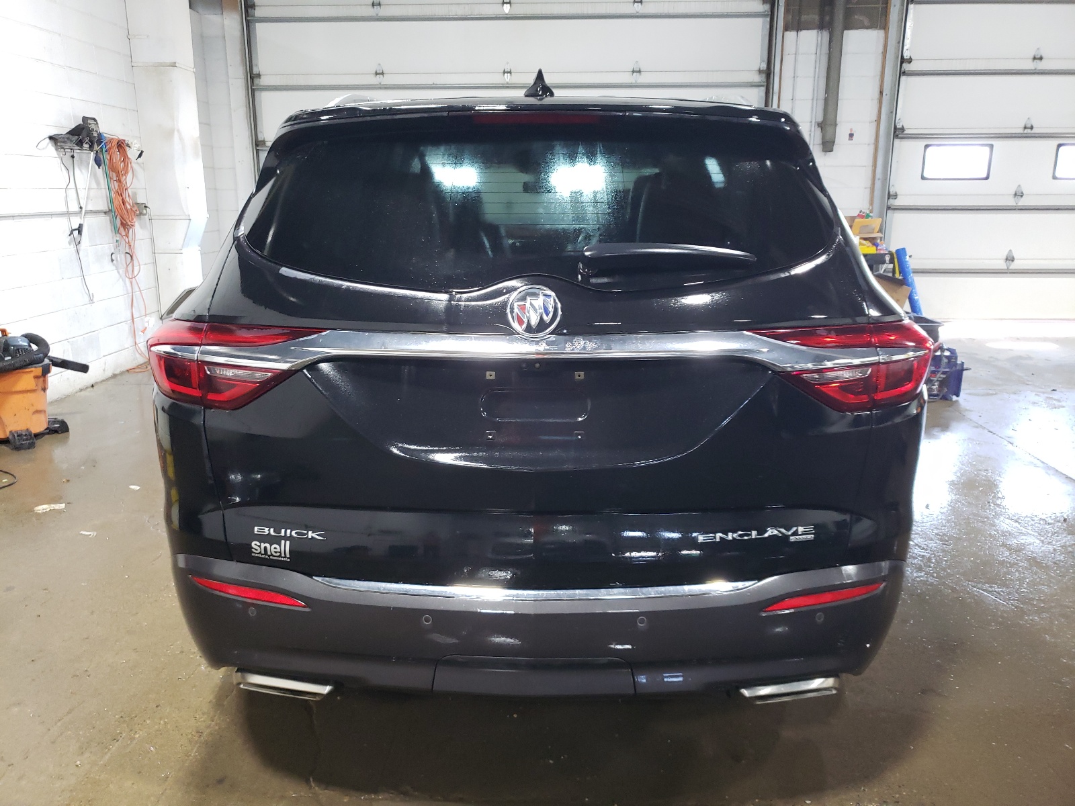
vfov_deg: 53.1
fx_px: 807
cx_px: 538
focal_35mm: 26
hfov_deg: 67.3
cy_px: 403
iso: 245
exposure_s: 1/60.2
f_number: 1.5
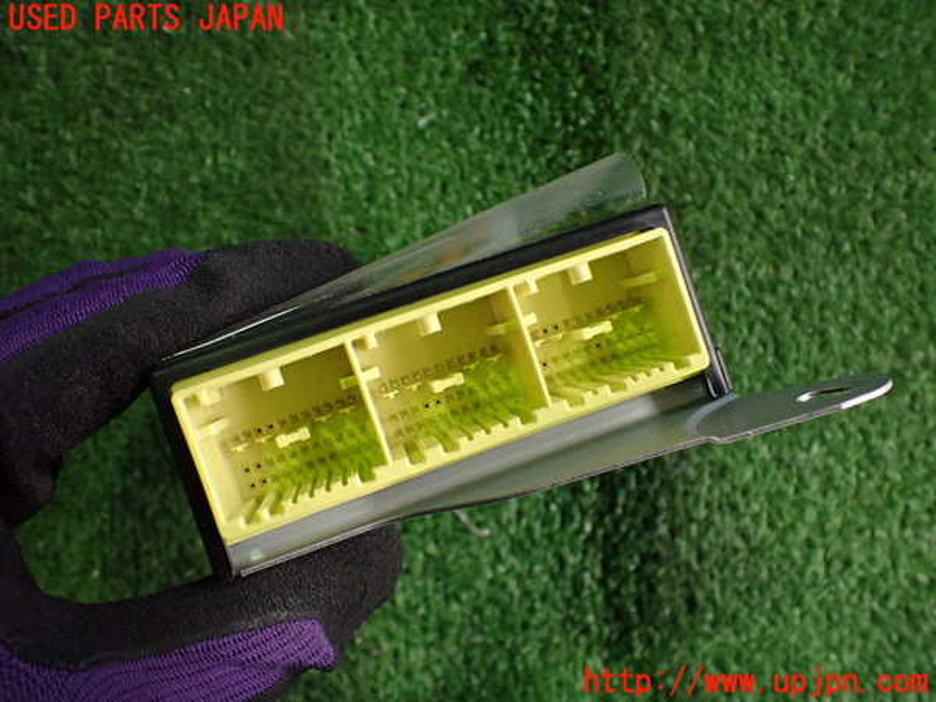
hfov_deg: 60.0
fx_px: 811
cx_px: 468
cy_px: 351
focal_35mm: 30
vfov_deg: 46.8
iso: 400
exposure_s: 1/125
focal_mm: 5.4
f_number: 2.3
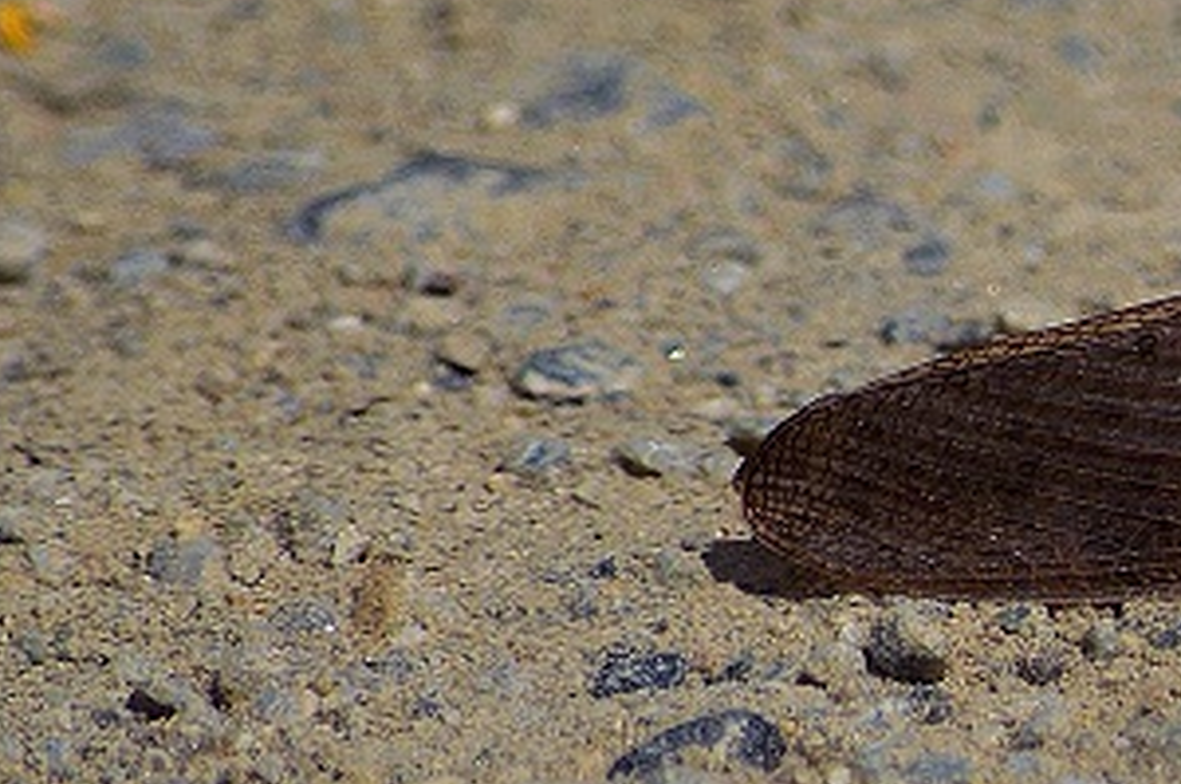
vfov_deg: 0.8
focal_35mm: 1801
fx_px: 58987
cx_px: 2252
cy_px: -6
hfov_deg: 1.1
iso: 180
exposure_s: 1/500
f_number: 11
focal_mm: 300
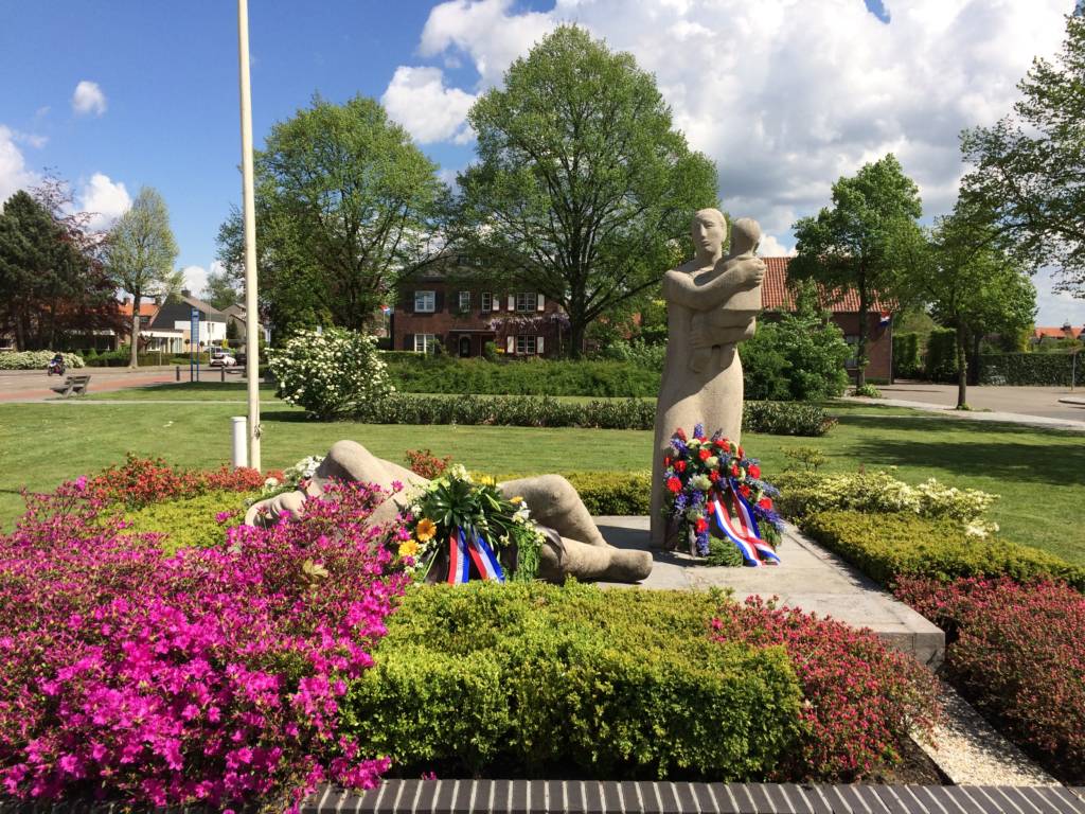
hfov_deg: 61.7
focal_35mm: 29
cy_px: 407
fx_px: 909
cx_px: 542
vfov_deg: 48.2
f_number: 2.2
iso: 32
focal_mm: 4.15
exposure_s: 1/2283
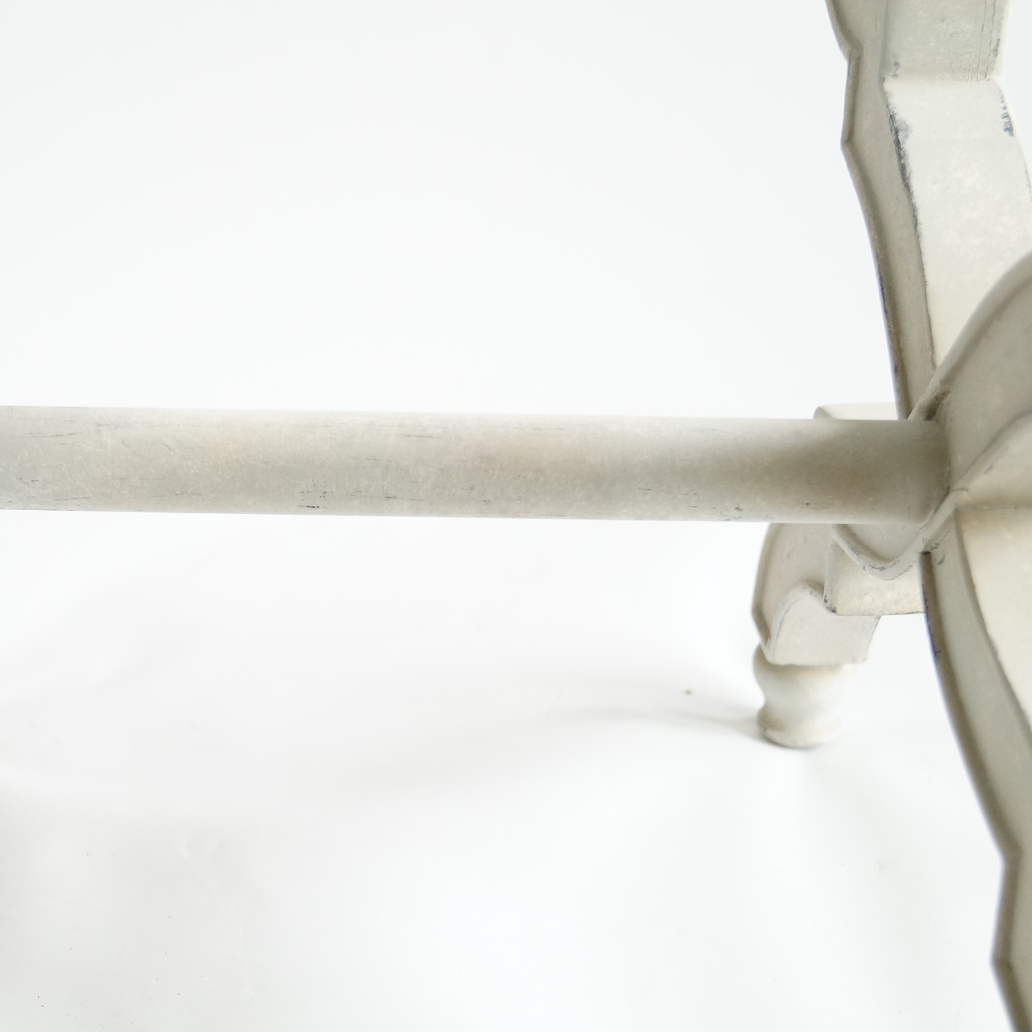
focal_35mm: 58
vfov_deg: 29.6
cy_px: 514
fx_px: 1956
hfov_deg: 29.3
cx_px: 343
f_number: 4.5
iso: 800
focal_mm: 30
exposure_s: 1/60
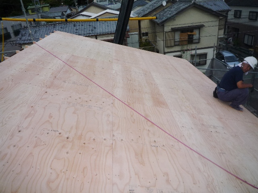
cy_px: 96
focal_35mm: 25
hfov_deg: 69.4
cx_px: 129
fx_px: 186
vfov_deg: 54.9
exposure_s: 1/640
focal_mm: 4.4
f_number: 4
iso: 100
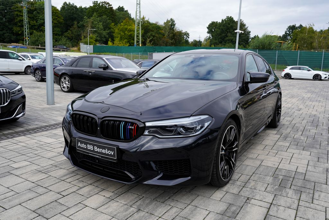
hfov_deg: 65.5
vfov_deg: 46.4
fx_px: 256
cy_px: 110
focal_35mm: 28
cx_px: 164
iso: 100
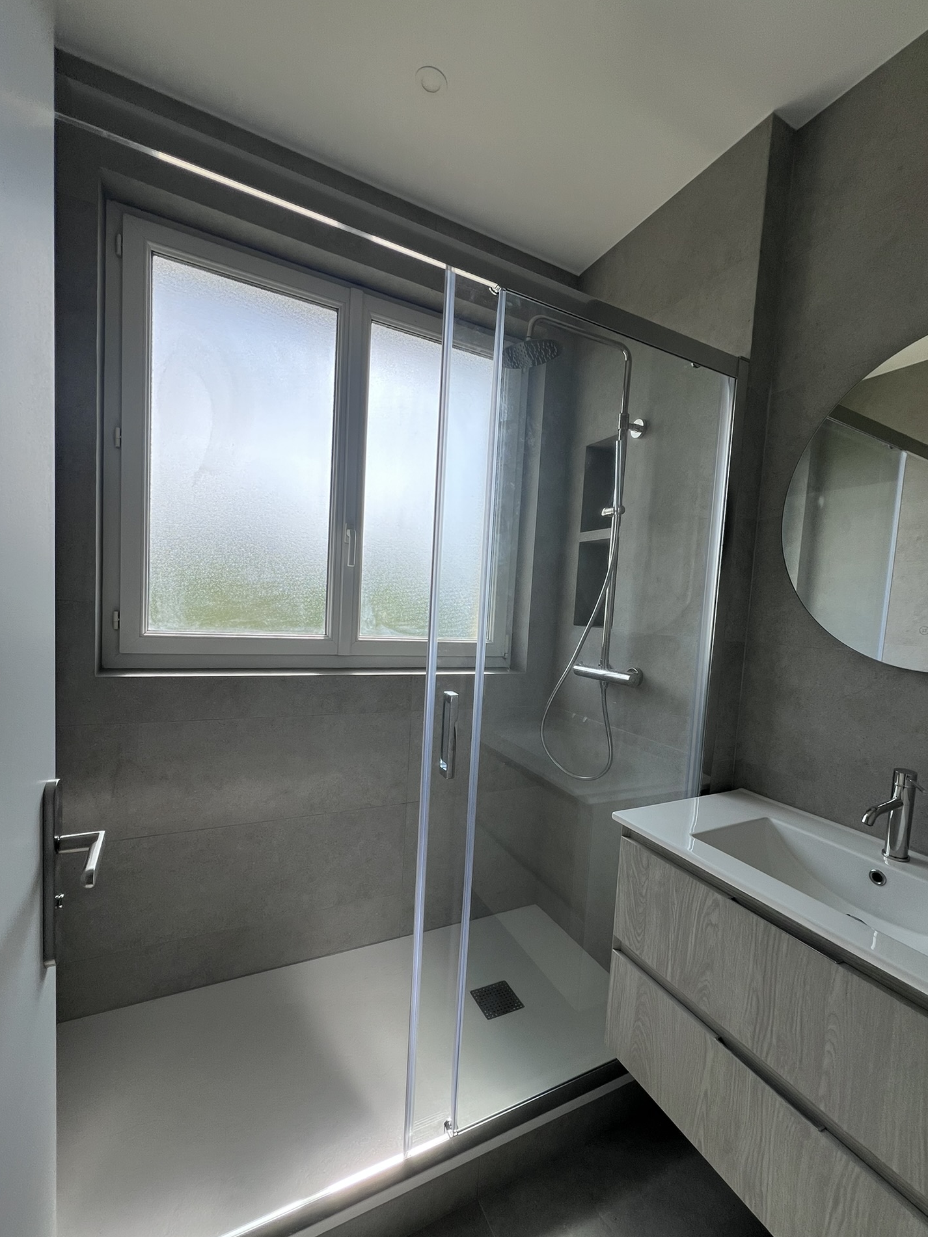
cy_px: 647
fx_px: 501
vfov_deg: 102.0
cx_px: 496
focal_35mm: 14
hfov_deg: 85.5
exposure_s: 1/652
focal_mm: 1.57
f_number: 1.8
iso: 32
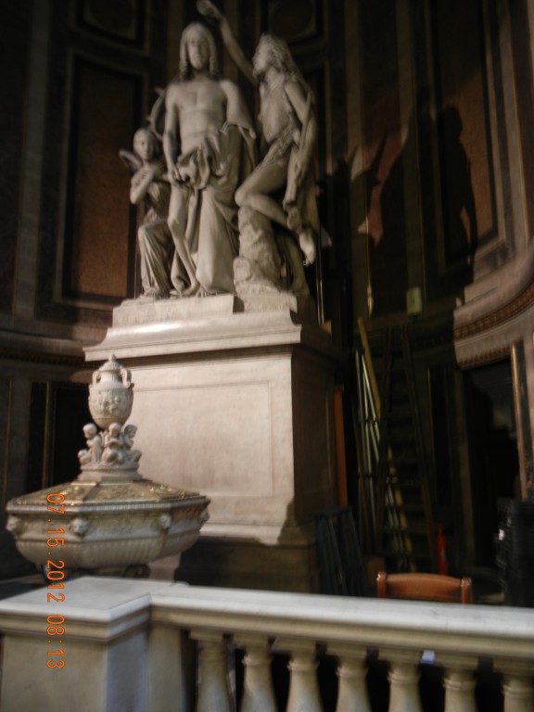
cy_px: 356
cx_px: 267
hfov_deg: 46.8
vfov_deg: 60.0
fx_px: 617
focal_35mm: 30
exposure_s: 1/1.6
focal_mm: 5.4
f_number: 3.5
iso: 200
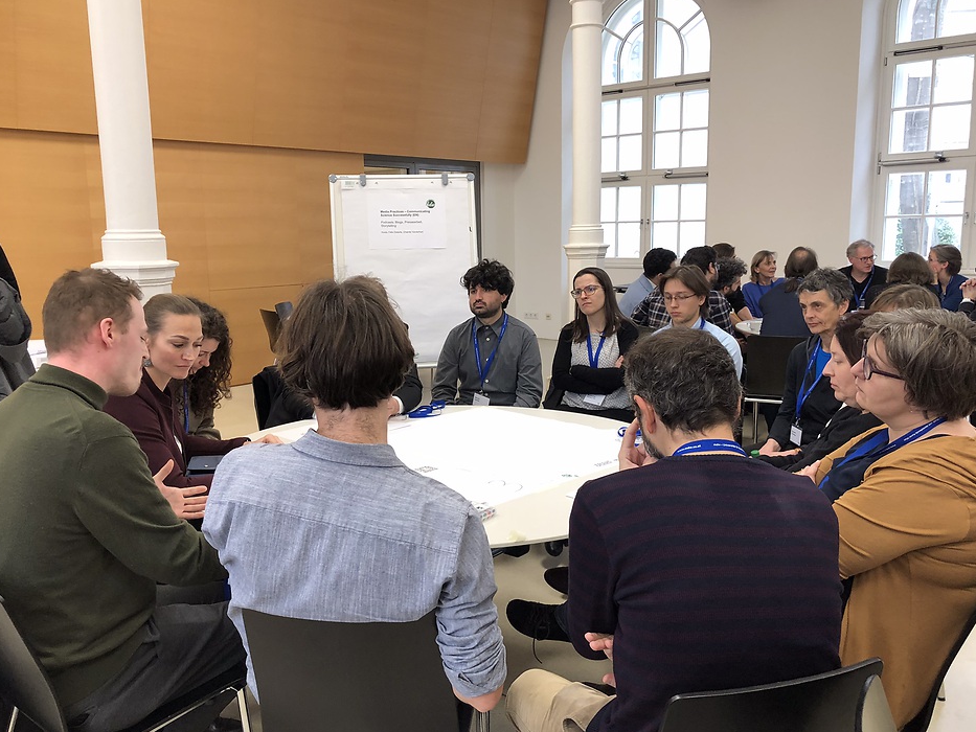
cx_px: 477
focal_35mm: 30
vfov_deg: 46.8
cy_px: 369
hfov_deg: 60.0
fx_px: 846
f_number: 1.8
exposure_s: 1/120
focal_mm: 4
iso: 100
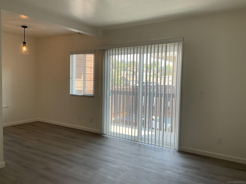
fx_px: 206
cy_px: 92
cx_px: 123
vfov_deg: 48.2
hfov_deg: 61.7
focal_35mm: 29
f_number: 1.8
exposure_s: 1/120
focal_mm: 3
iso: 32
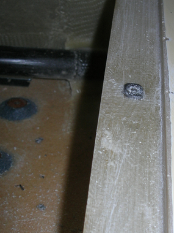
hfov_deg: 22.7
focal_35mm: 64
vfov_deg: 30.2
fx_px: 429
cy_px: 134
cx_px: 129
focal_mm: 7.8
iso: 64
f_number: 4.8
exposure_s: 1/60.1
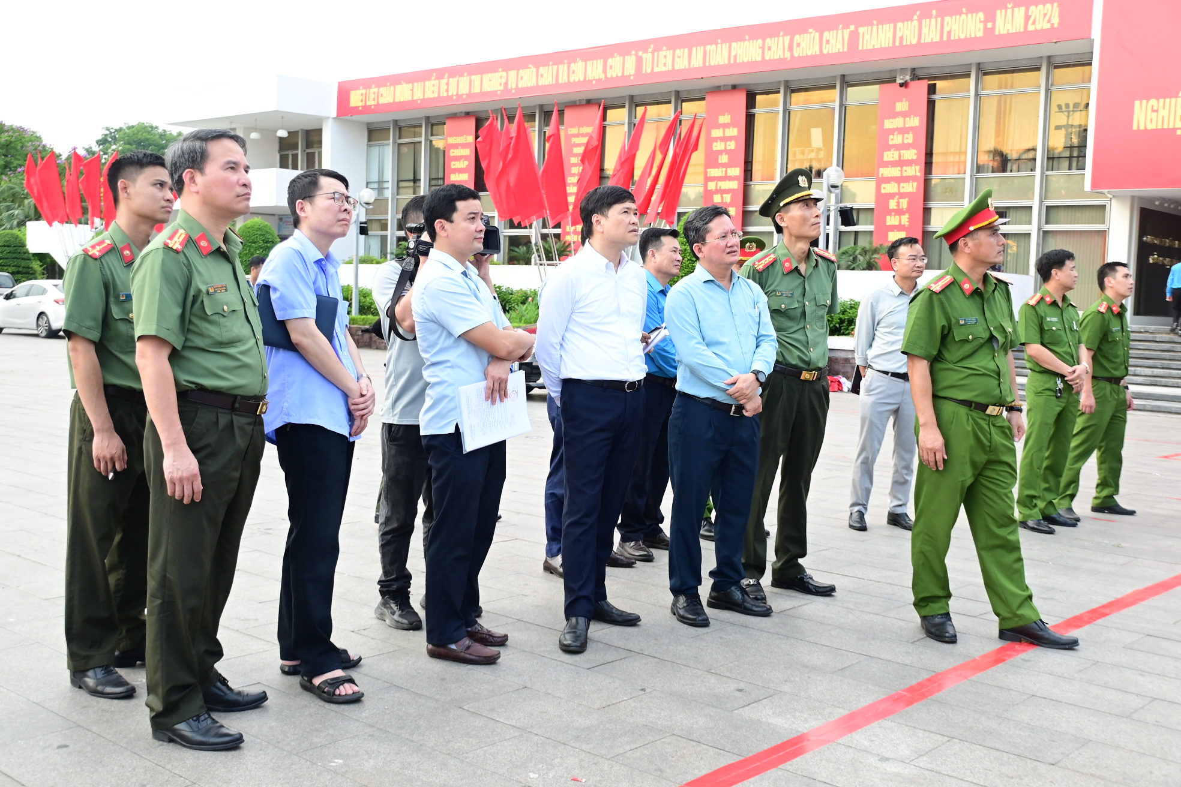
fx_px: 1181
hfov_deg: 53.1
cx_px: 590
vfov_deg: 36.9
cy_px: 394
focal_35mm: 36
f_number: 3.8
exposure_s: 1/200
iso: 250
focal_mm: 24
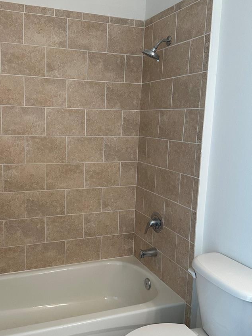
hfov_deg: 41.5
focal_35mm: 34
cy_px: 173
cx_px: 96
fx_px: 330
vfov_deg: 54.0
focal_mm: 6.86
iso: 200
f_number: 1.78
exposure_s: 1/120
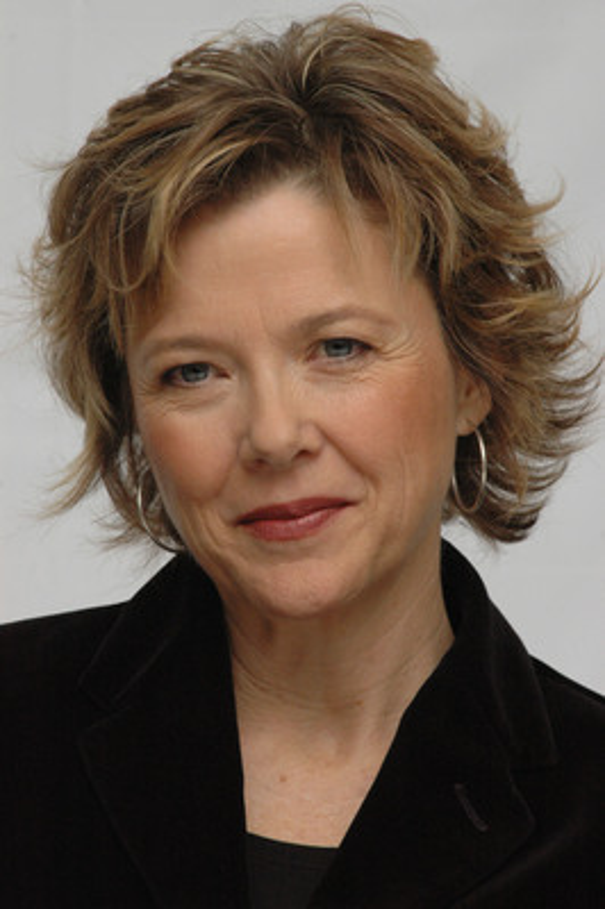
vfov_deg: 8.1
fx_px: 6439
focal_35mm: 255
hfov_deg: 5.4
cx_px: 302
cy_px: 454
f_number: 9
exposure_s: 1/1250
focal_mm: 170
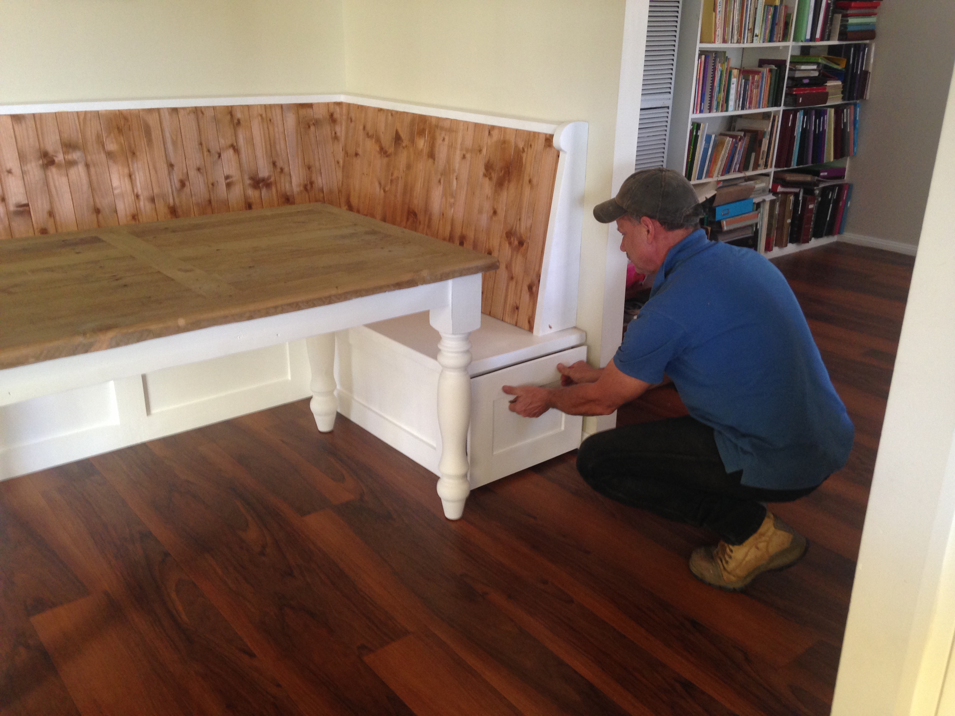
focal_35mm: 33
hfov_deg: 55.4
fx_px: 910
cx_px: 478
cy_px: 358
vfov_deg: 42.9
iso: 100
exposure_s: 1/20
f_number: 2.4
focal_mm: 4.12
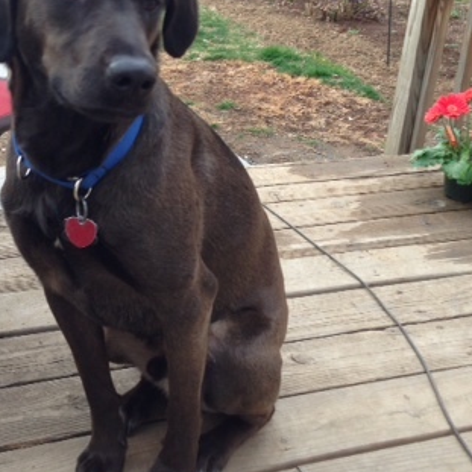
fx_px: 926
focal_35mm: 60
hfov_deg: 28.5
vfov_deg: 28.4
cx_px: 191
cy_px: 152
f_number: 2.4
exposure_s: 1/40
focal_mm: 4.13
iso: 50
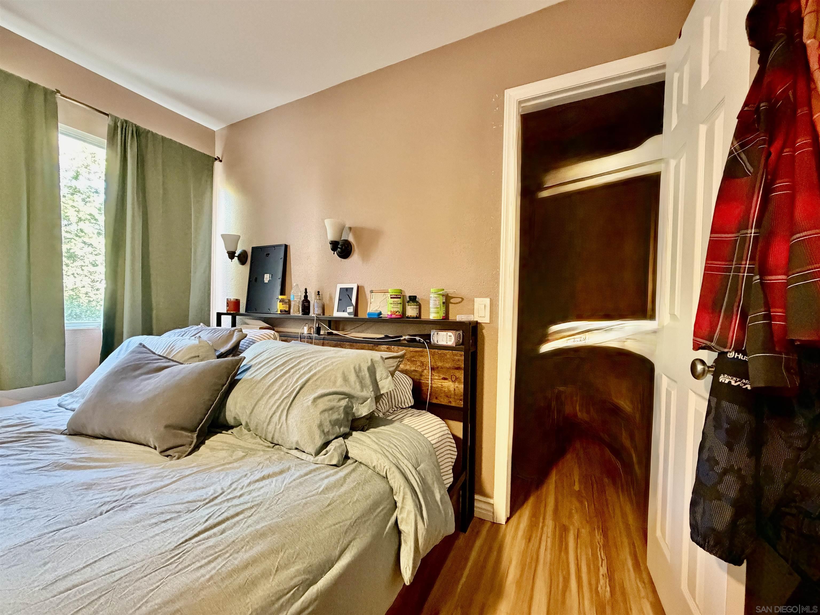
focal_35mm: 14
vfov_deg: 85.7
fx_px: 332
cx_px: 410
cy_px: 308
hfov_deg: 102.1
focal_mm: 2.22
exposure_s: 1/60
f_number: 2.2
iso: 1000
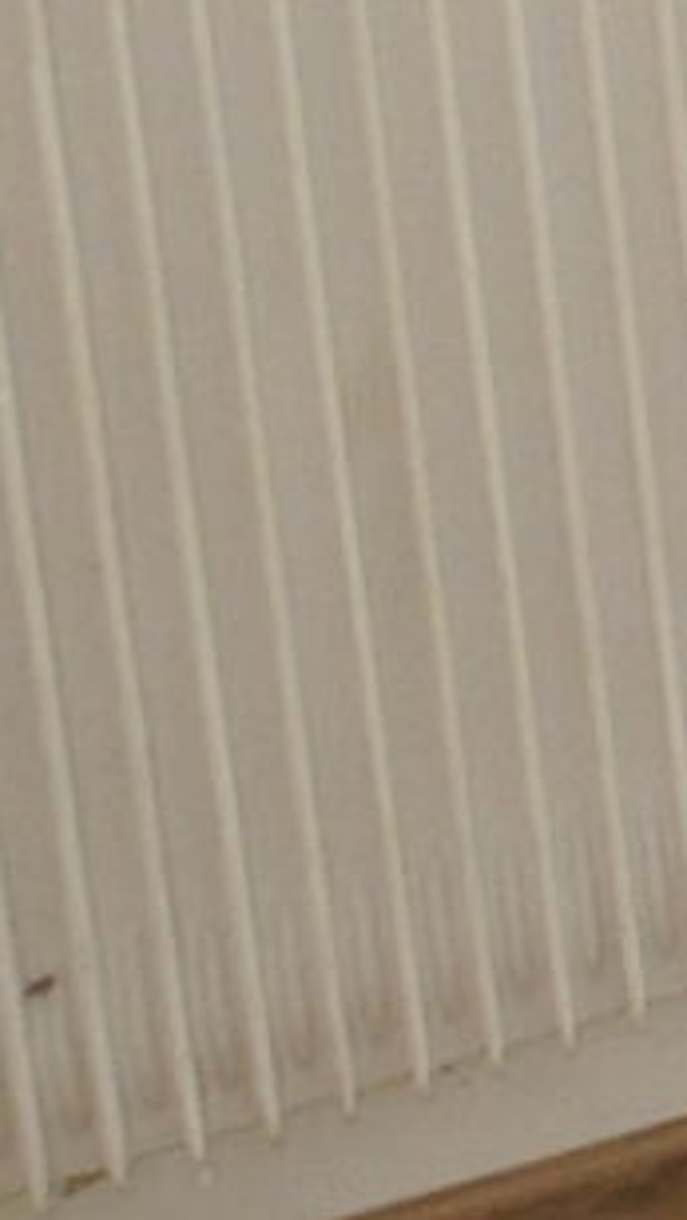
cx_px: 4051
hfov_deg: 5.3
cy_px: -1089
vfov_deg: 14.2
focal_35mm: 131
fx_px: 4237
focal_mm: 10
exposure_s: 1/60
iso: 1250
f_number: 5
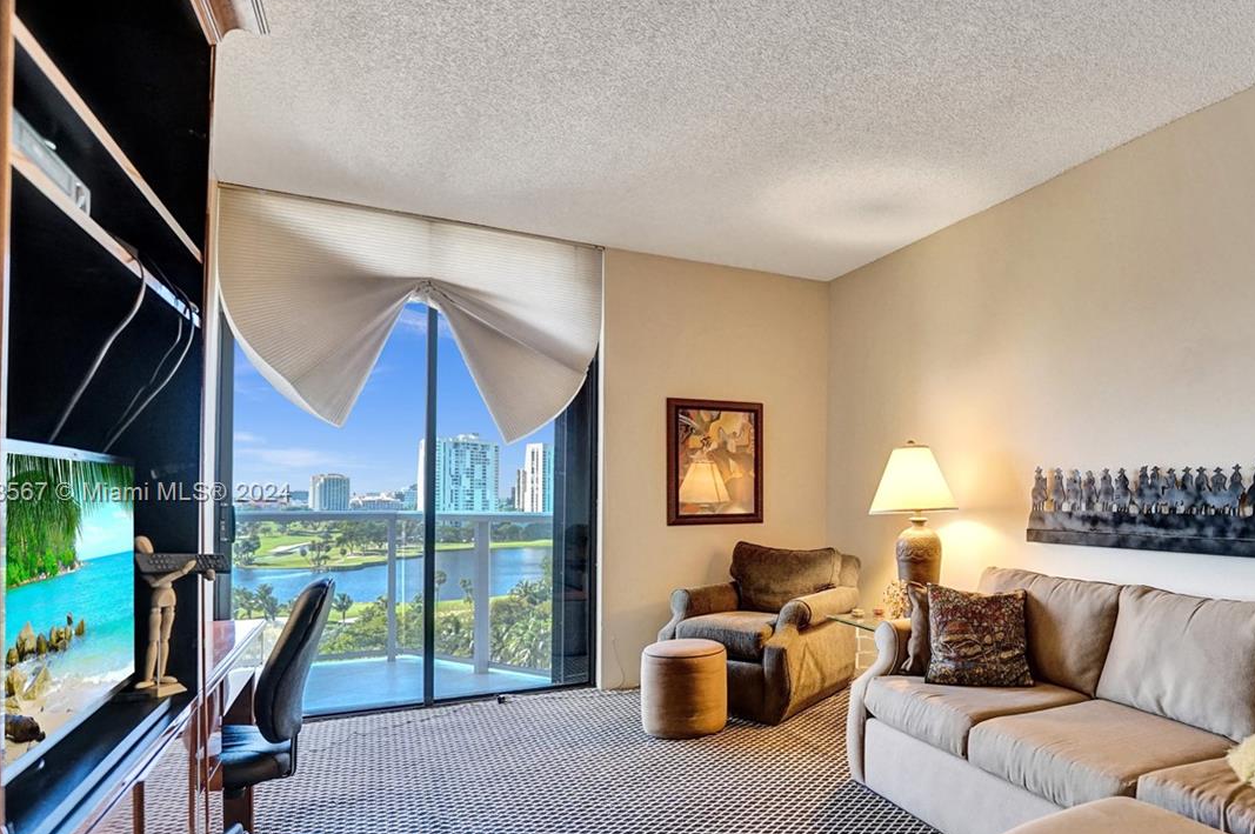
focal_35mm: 21
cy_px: 494
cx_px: 855
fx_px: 731
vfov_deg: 59.0
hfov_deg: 78.1
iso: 1250
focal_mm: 14
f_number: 3.2
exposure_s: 1/250
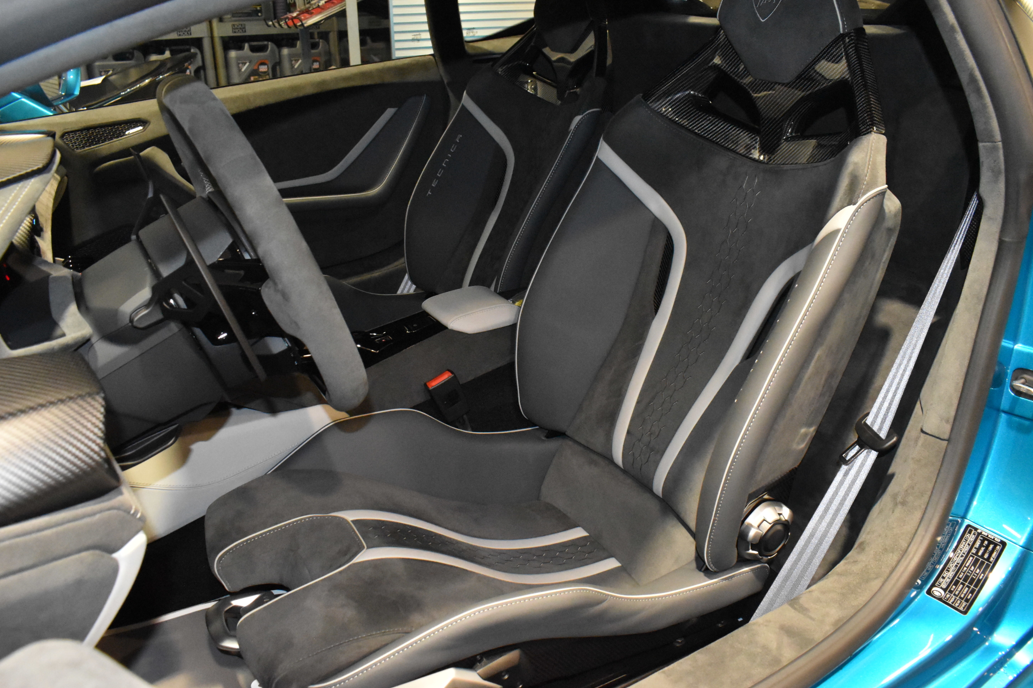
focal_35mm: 28
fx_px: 803
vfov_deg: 46.4
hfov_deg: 65.5
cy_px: 342
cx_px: 520
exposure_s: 1/60
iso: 6400
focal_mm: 18
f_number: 8
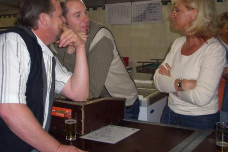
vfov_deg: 27.8
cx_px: 89
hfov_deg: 40.9
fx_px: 304
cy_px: 45
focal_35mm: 48
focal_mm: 5.8
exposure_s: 1/60
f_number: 2.6
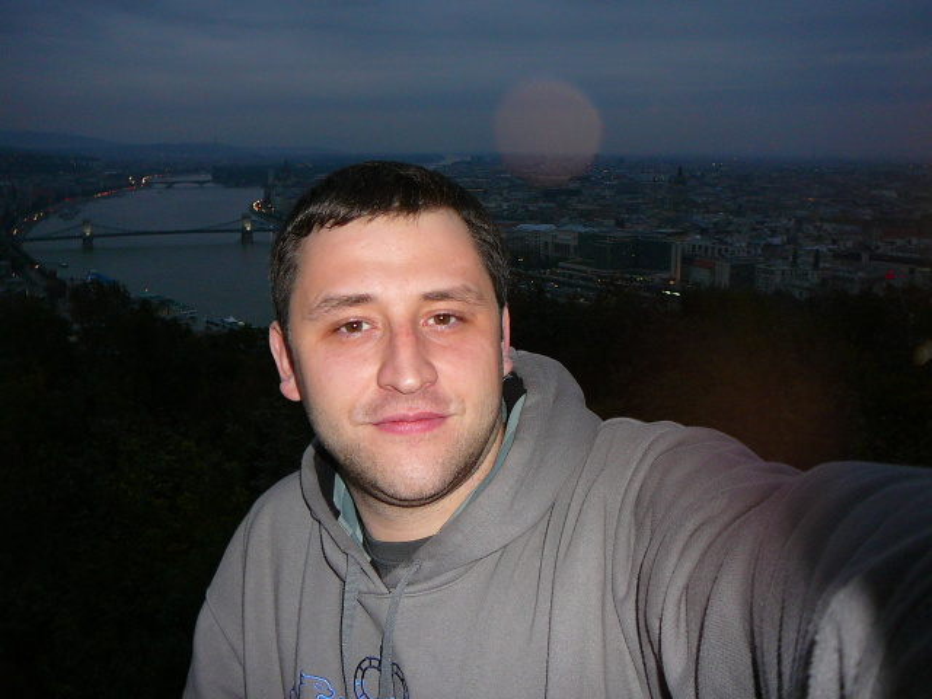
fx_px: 942
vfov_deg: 40.7
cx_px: 466
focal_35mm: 35
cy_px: 350
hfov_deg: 52.6
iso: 100
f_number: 2.8
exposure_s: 1/30
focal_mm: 5.2
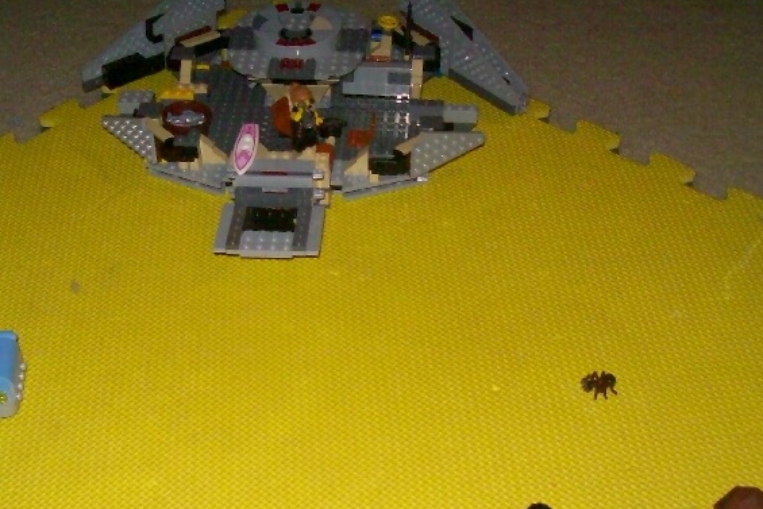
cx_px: 280
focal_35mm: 53
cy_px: 379
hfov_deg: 37.3
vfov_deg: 25.2
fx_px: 1124
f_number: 2.7
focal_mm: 6
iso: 200
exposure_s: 1/128
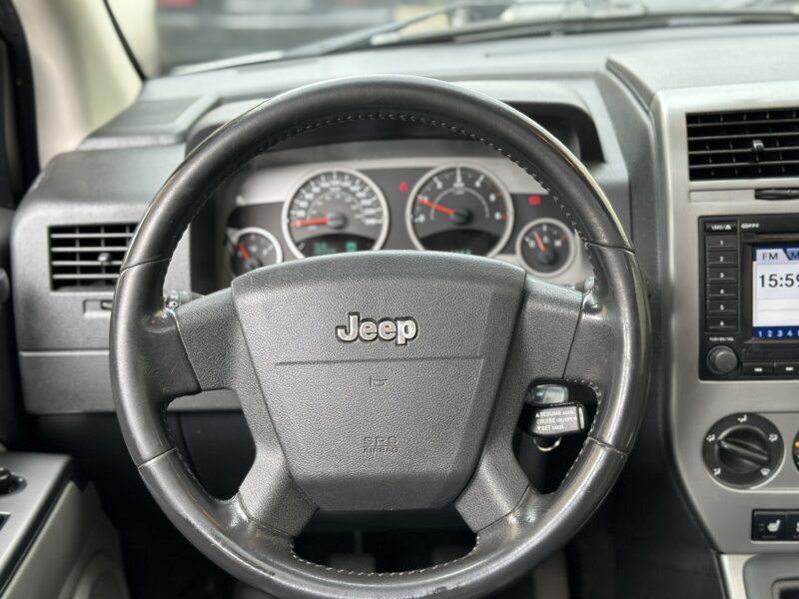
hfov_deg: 39.7
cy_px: 300
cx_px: 400
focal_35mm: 48
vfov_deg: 30.3
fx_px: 1108
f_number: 1.78
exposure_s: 1/121
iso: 100
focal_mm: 6.86
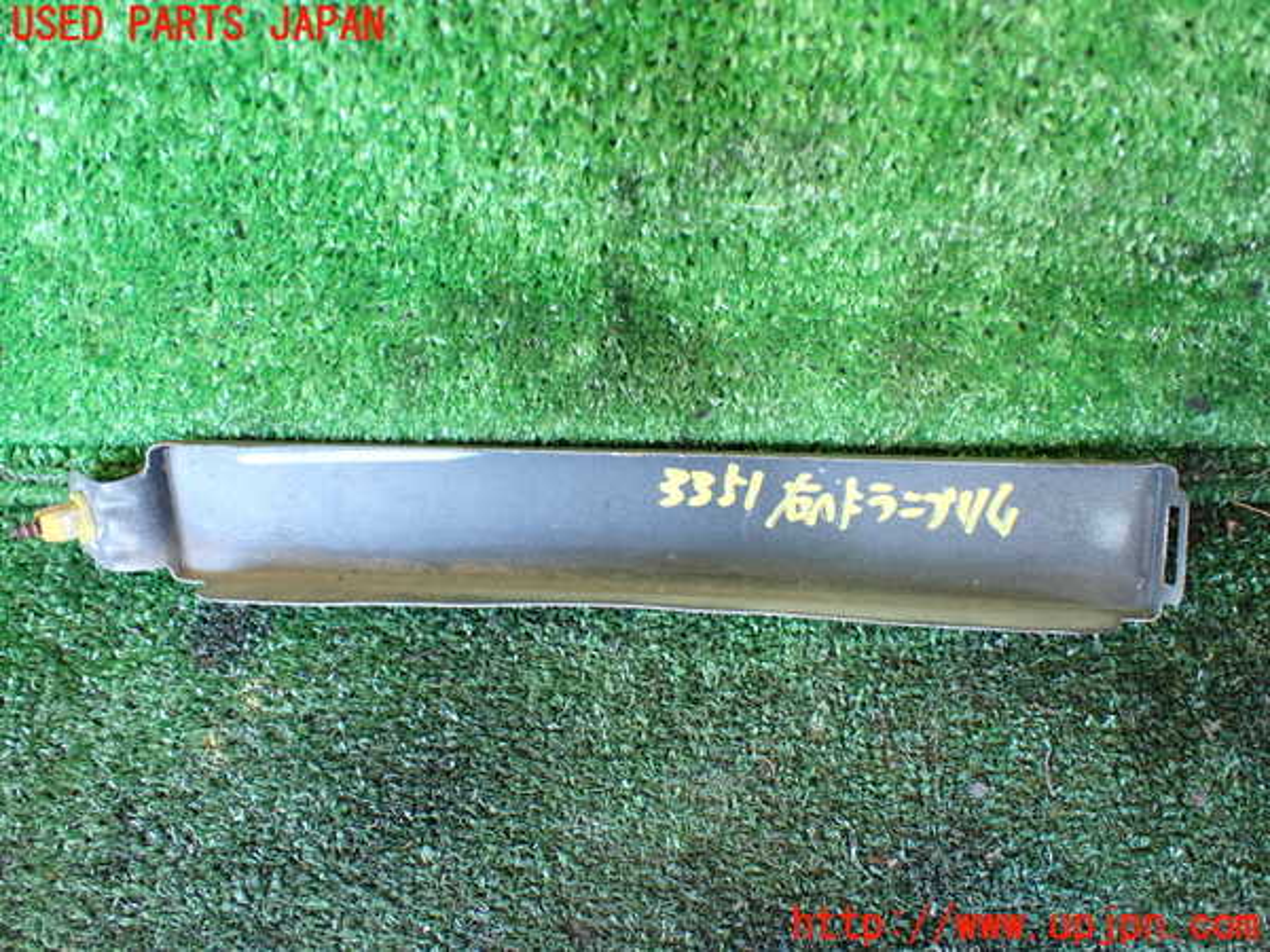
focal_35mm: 30
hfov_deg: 60.0
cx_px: 635
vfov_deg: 46.8
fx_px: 1101
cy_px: 476
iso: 800
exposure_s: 1/40
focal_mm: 5.4
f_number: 2.3
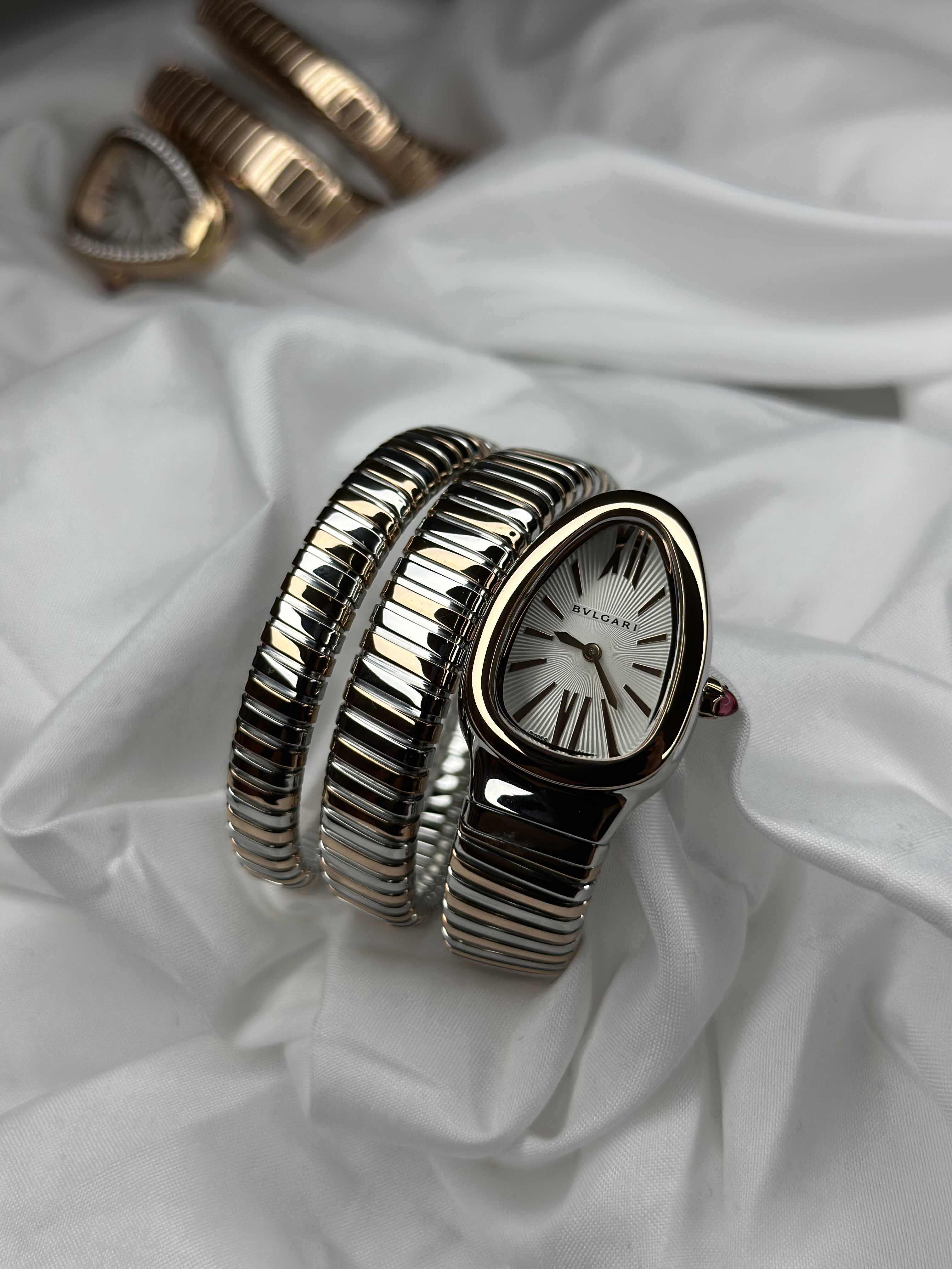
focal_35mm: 48
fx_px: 1760
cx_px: 476
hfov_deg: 30.3
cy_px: 634
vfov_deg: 39.7
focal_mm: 6.86
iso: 80
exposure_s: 1/1639
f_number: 1.78
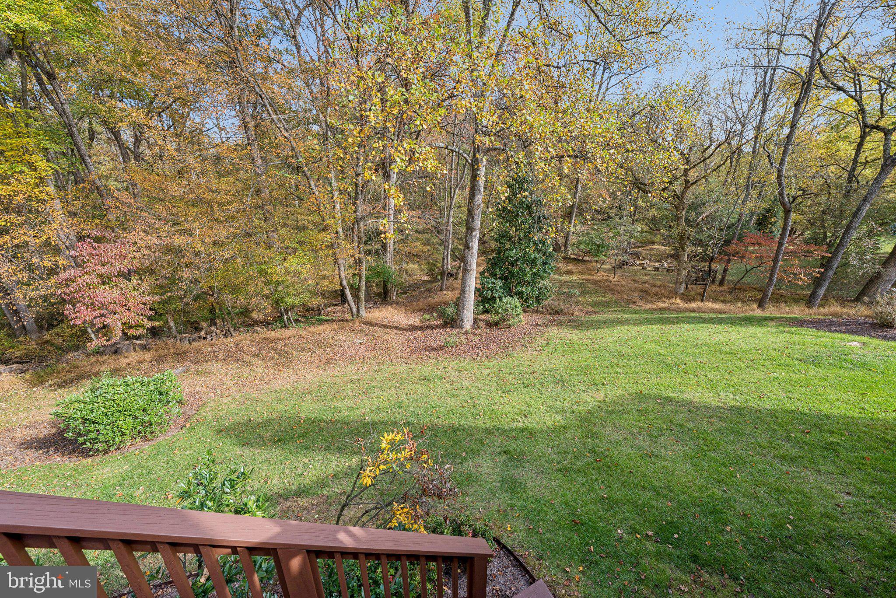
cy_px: 299
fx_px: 299
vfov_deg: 90.1
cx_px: 448
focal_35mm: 12
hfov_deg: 112.6
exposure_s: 1/80
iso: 80
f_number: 5.6
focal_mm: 12
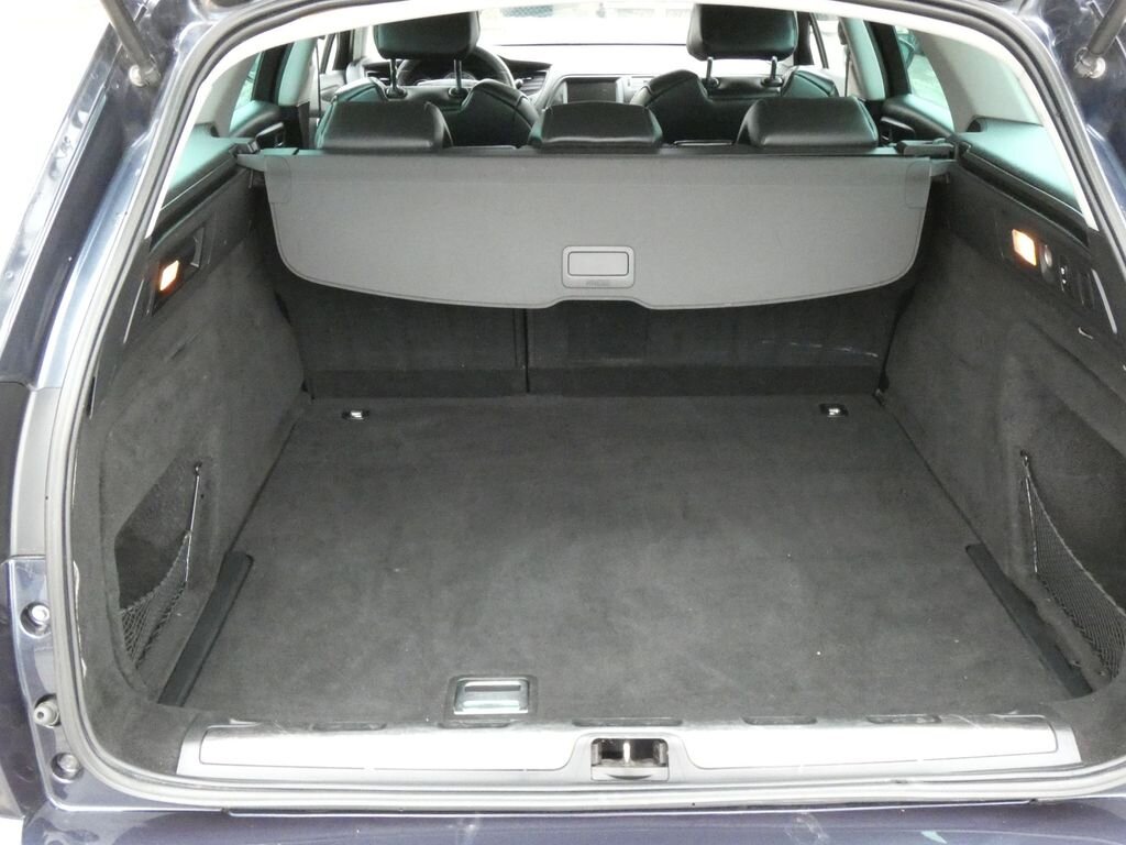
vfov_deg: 39.7
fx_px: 1171
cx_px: 563
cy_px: 422
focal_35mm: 36
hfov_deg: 51.4
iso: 1600
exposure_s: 1/40
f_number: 5.6
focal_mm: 6.5
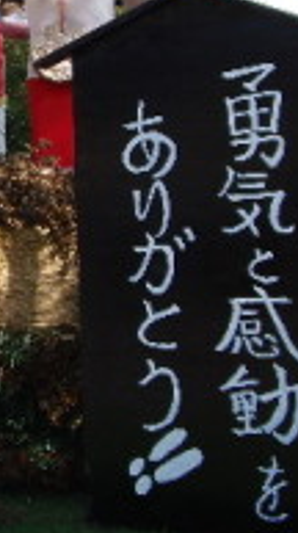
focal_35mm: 99
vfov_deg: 21.3
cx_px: -210
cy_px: 104
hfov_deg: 11.4
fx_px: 1396
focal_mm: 6.5
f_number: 3.4
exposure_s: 1/400
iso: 64
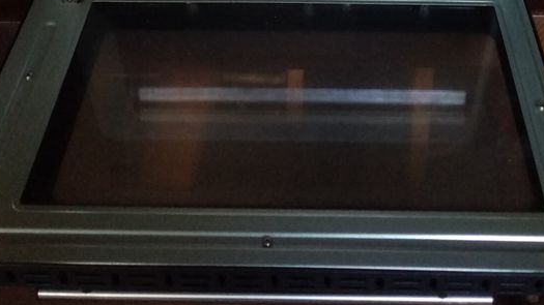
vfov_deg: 20.5
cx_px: 307
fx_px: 779
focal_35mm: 54
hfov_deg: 38.4
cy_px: -79
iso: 459
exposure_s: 1/25
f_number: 1.8
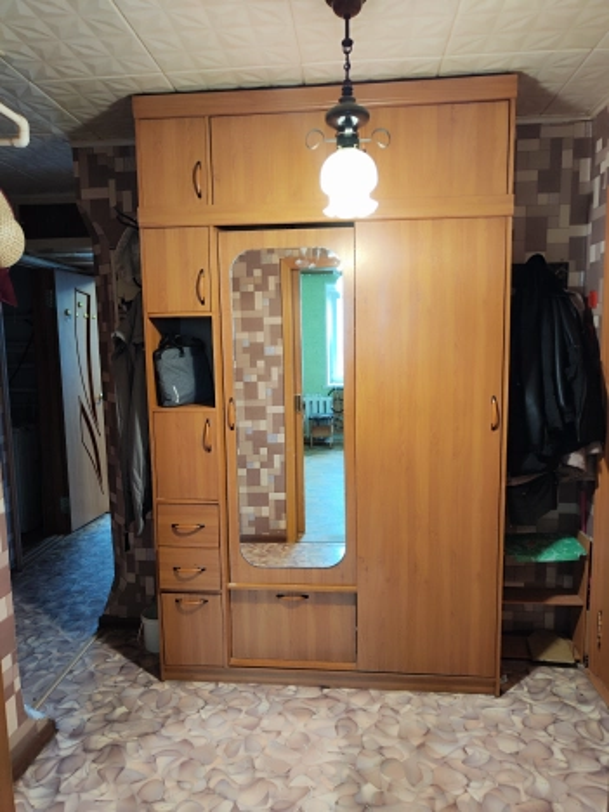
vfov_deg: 71.6
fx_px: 563
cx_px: 304
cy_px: 406
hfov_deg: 56.8
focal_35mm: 24
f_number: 1.88
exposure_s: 1/50
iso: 252
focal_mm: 5.59
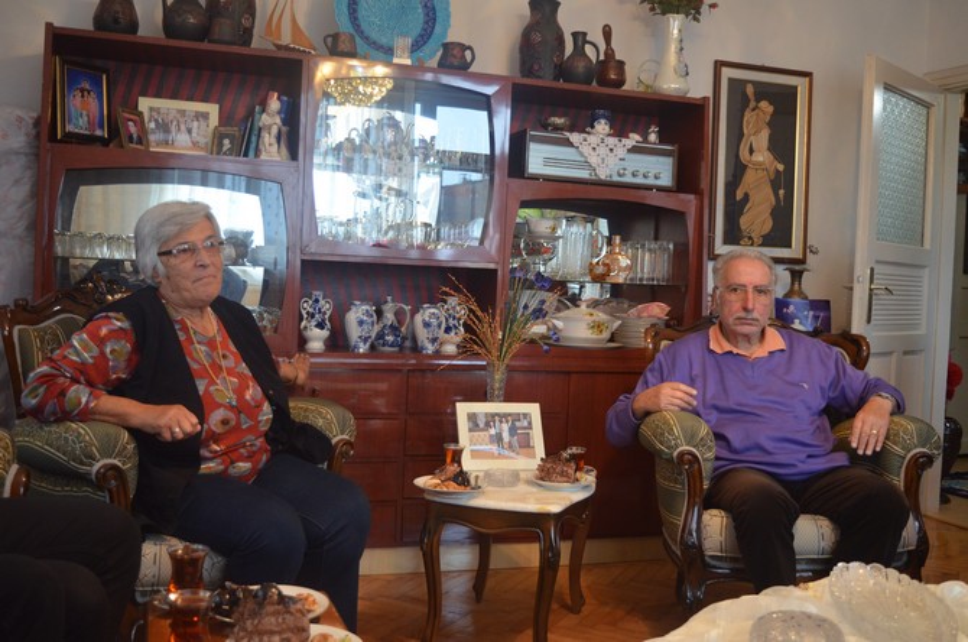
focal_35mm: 38
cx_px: 484
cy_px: 321
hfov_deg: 51.4
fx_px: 1006
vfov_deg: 35.4
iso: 1100
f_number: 4
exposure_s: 1/30
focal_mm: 25
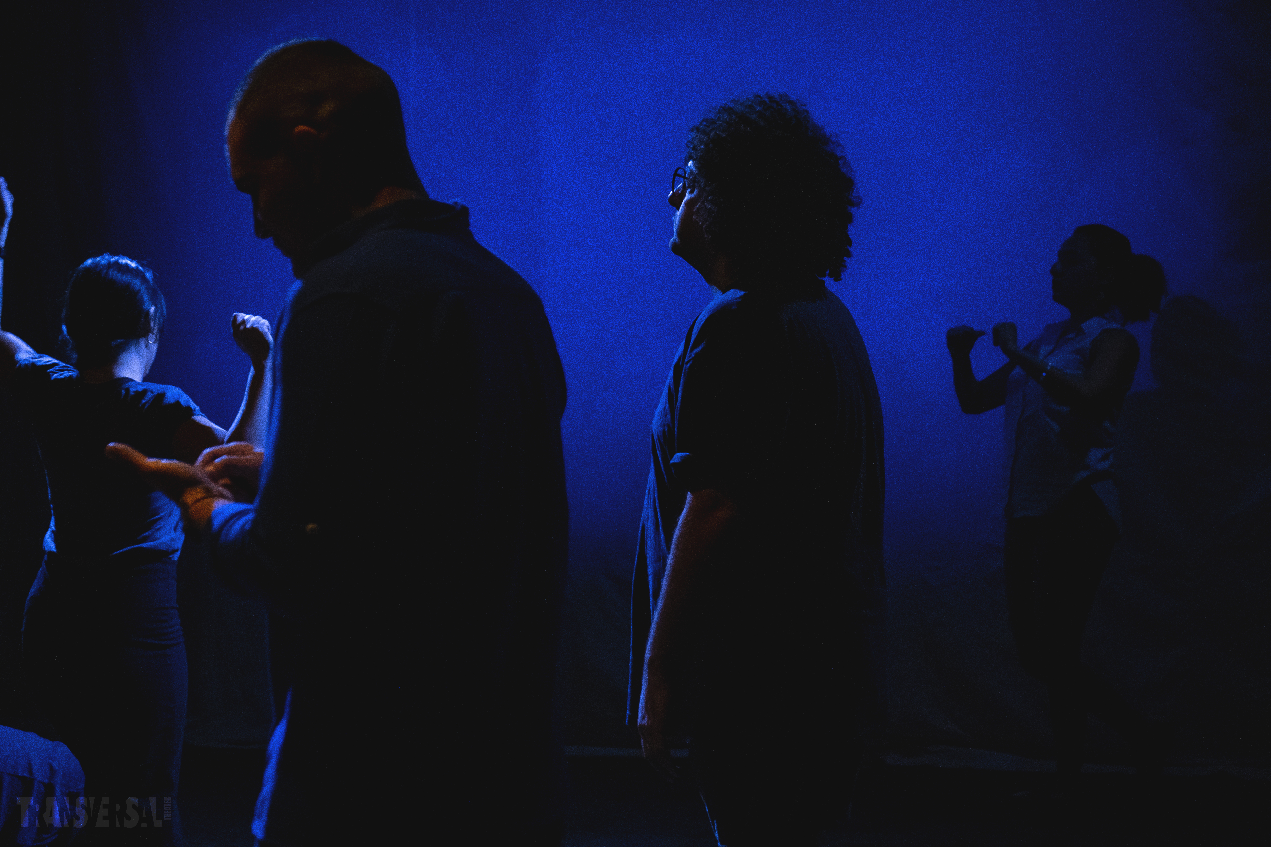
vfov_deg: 19.7
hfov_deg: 29.2
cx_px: 636
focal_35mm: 69
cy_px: 424
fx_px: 2436
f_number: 4
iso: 8000
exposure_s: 1/125
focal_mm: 46.3
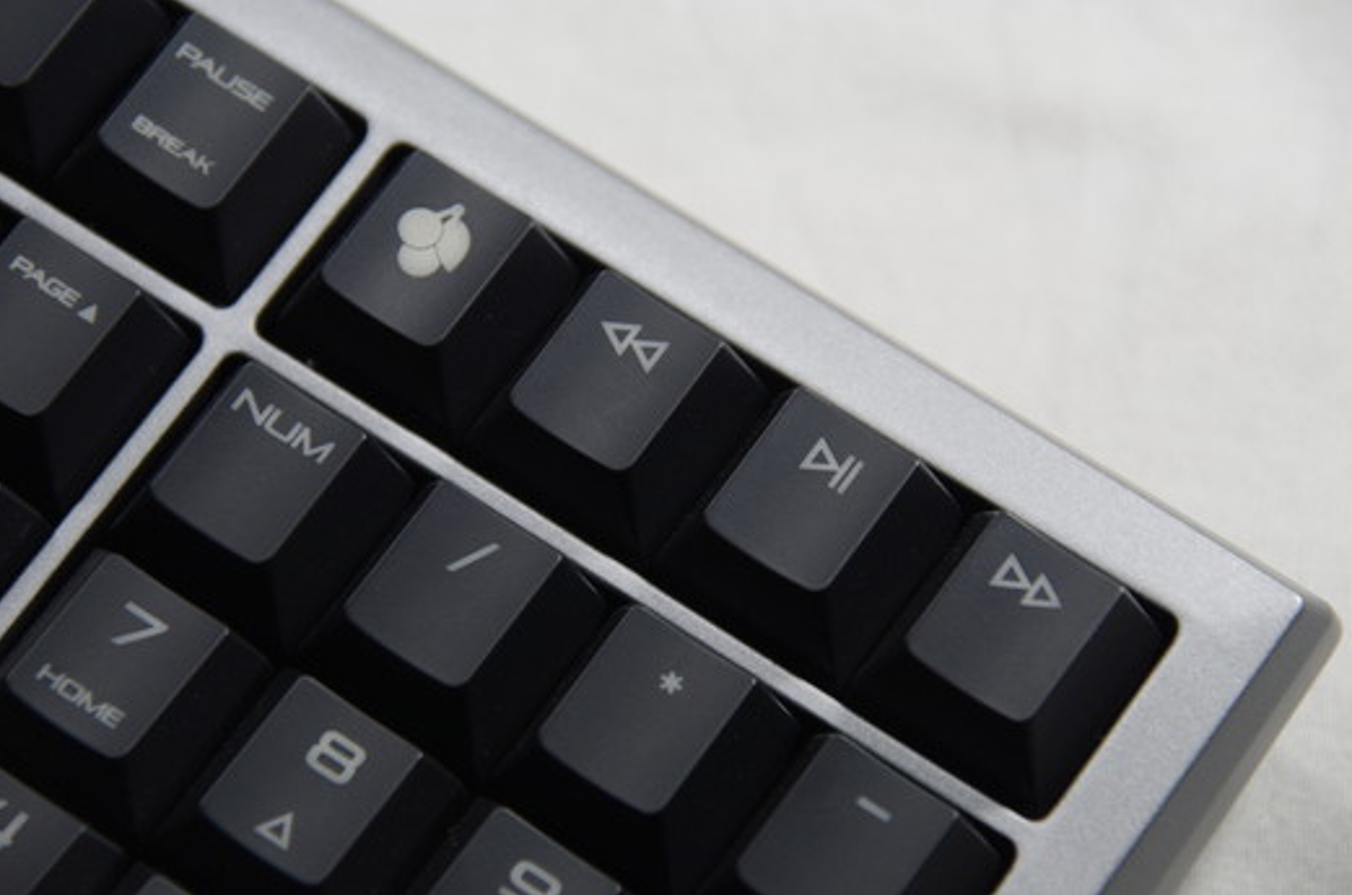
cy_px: 424
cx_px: 680
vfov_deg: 4.3
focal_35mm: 317
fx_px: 11880
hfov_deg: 6.5
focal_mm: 200
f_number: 6.7
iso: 200
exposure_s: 1/50
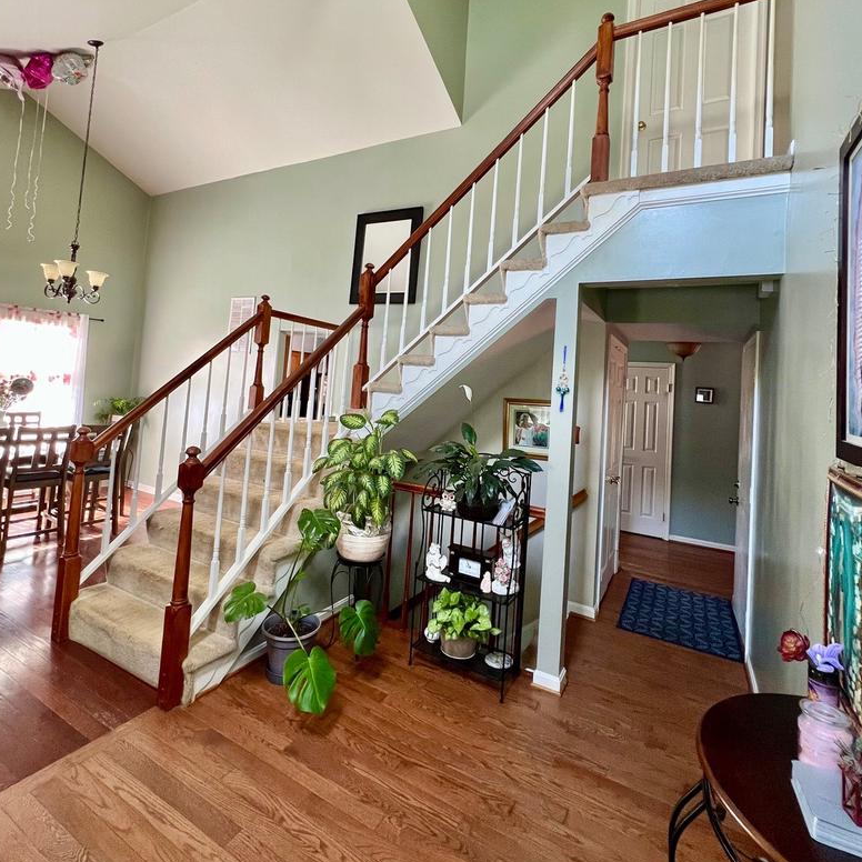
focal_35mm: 16
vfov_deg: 86.8
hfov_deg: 87.4
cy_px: 365
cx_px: 423
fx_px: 451
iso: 250
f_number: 1.8
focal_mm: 1.57
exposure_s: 1/86
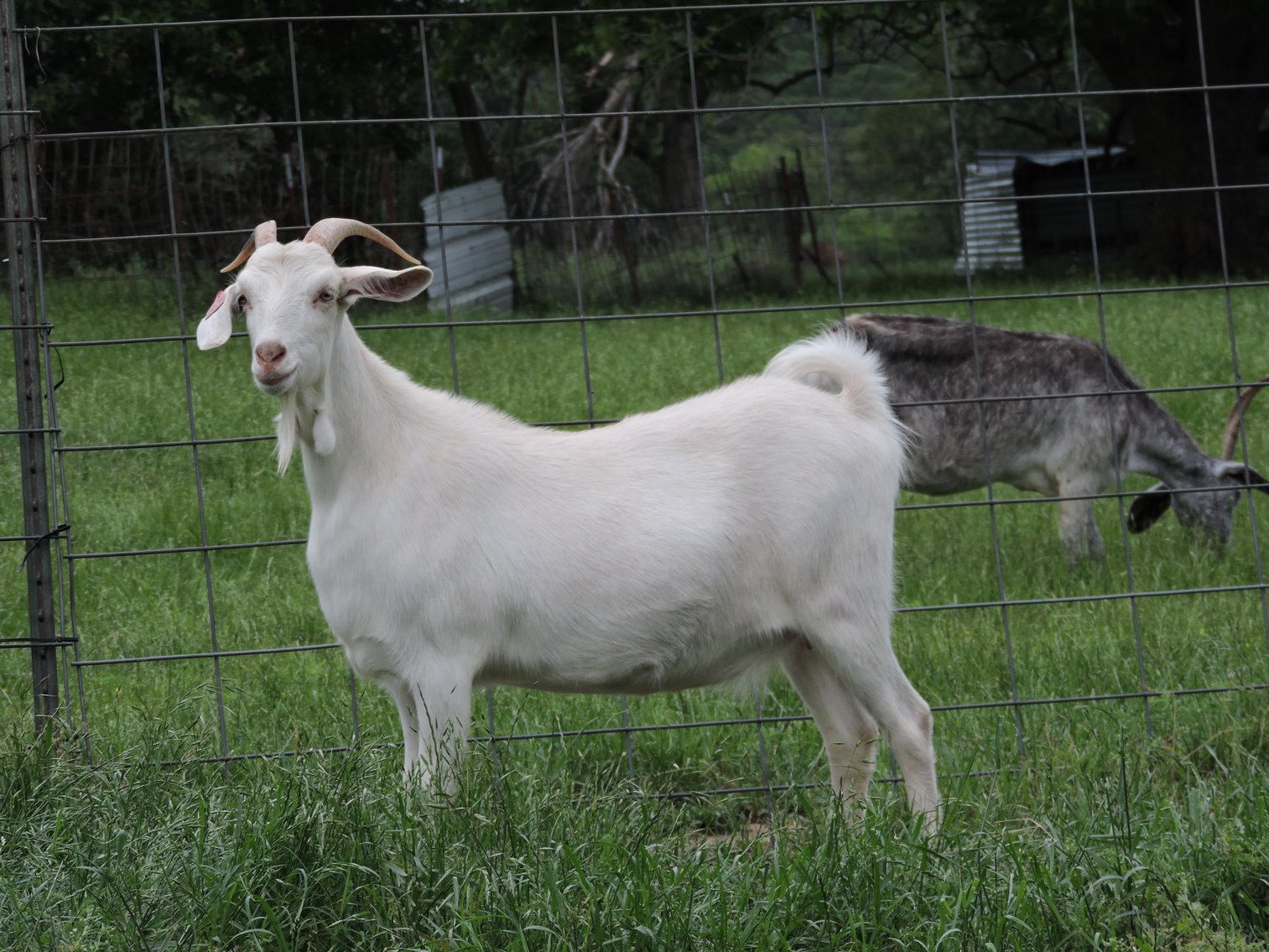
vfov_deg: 8.0
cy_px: 476
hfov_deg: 10.7
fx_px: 6783
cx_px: 634
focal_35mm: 185
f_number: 4.6
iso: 100
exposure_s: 1/250
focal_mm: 33
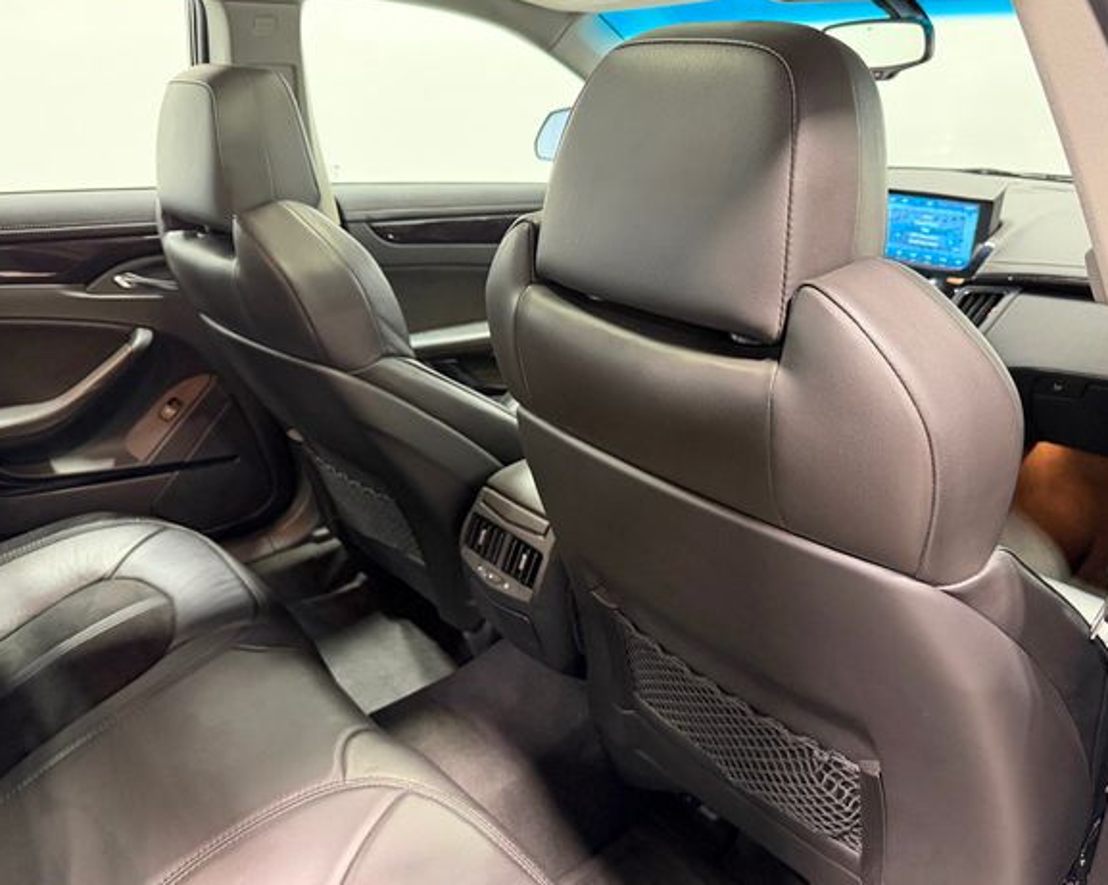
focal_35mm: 26
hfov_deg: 66.0
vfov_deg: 54.9
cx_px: 593
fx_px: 852
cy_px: 440
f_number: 1.78
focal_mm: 6.76
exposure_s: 1/60
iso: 640
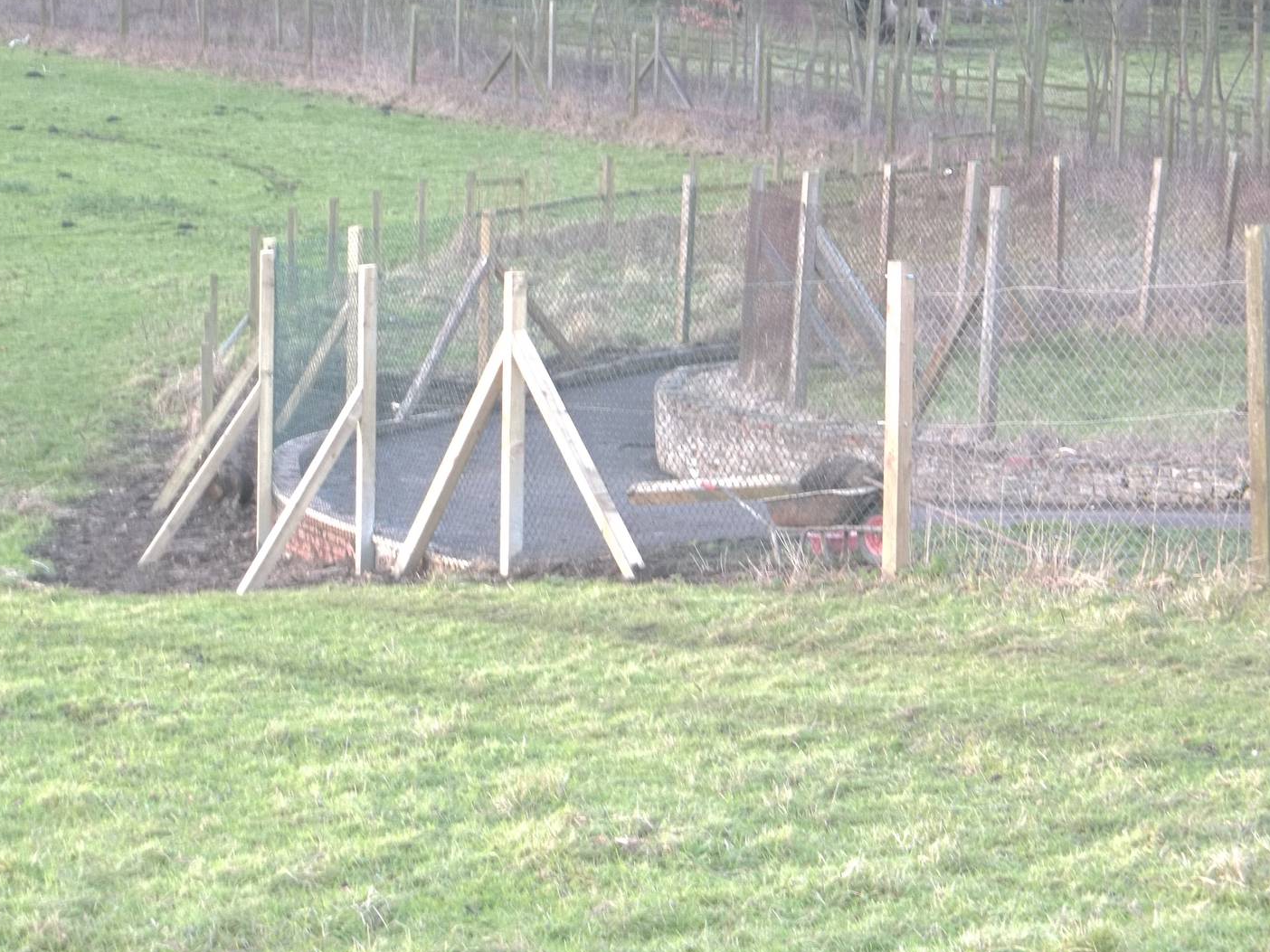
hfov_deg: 20.0
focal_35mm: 98
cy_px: 465
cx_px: 593
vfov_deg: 15.1
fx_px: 3595
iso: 160
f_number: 4.5
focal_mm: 15.4
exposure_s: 1/10
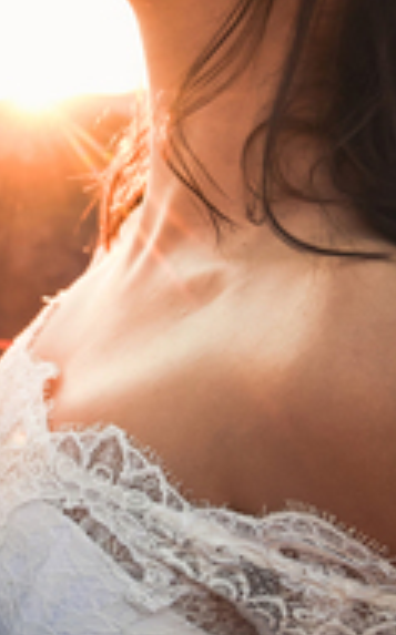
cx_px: 25
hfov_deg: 22.4
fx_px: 969
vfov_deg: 36.0
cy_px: 216
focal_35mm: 56
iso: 500
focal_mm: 18
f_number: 3.5
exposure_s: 1/320
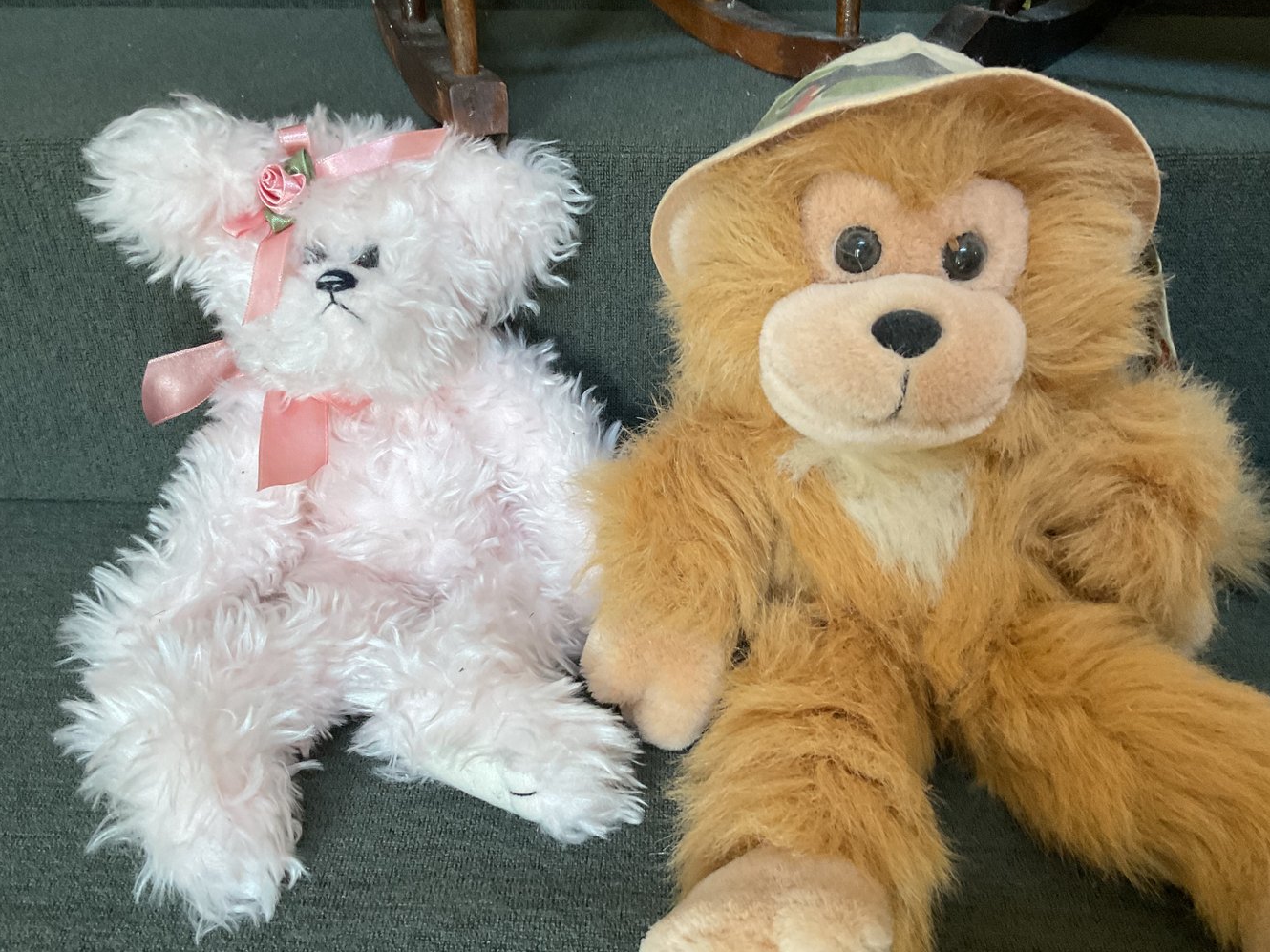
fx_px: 1210
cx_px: 626
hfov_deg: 55.4
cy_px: 518
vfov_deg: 42.9
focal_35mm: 33
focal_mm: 3
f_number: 1.8
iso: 125
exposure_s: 1/60
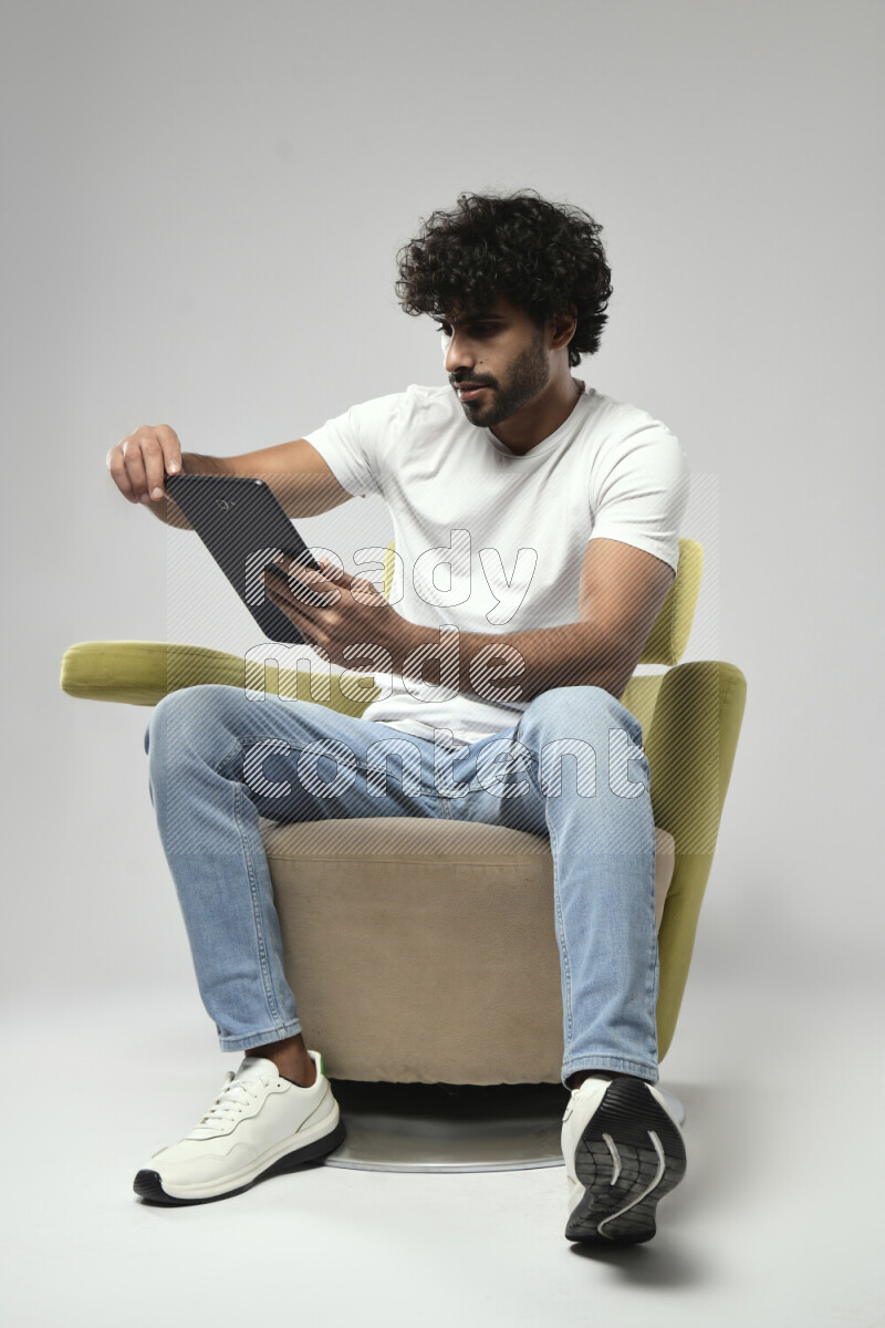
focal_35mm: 50
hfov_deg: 27.0
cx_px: 442
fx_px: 1844
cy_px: 664
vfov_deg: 39.6
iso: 400
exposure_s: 1/125
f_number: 5.6
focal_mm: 50
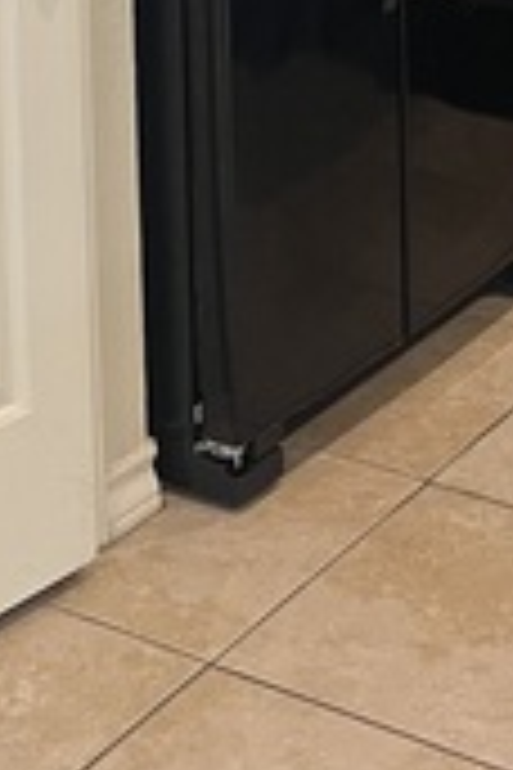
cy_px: -194
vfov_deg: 18.9
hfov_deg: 13.5
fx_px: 2159
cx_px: 297
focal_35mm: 101
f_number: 1.6
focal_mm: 5.1
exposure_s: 1/60
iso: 125
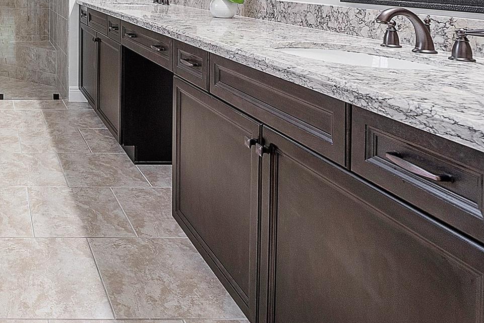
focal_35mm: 32
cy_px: -20
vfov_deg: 35.9
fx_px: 430
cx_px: -9
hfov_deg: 47.7
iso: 320
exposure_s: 1/20
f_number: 6.3
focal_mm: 10
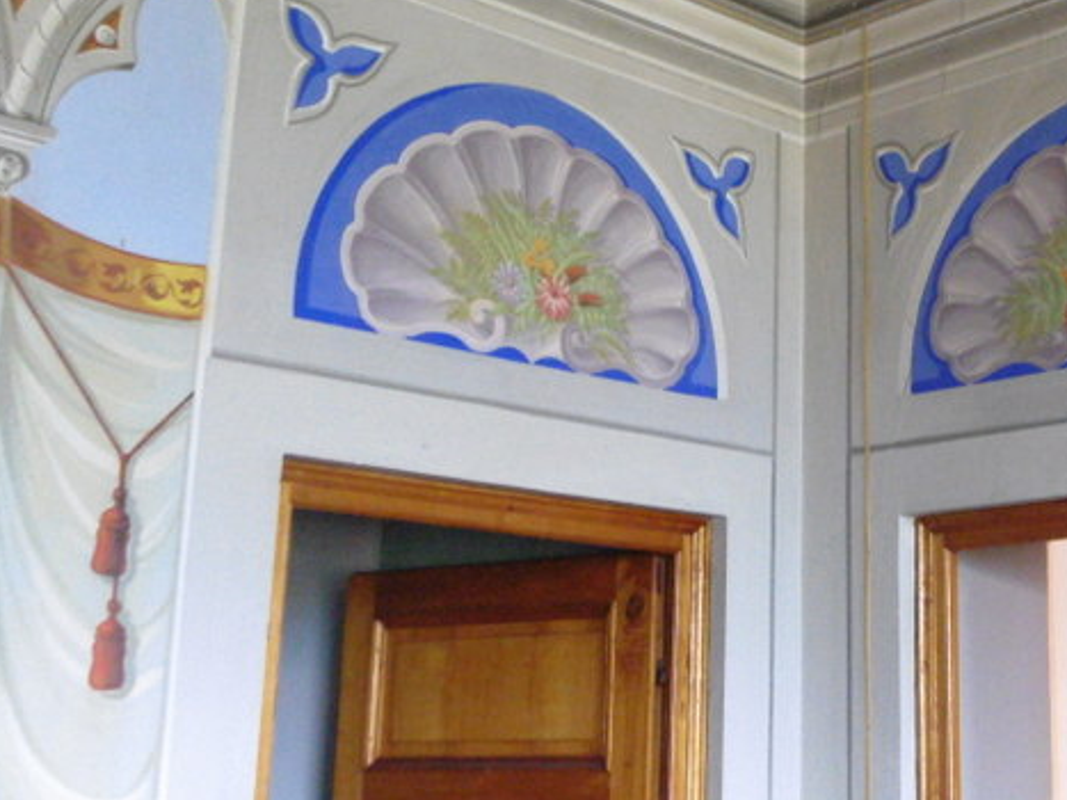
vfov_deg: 24.3
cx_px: 827
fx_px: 1849
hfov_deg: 31.5
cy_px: 249
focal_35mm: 60
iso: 400
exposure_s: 1/40
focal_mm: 6.4
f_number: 3.5
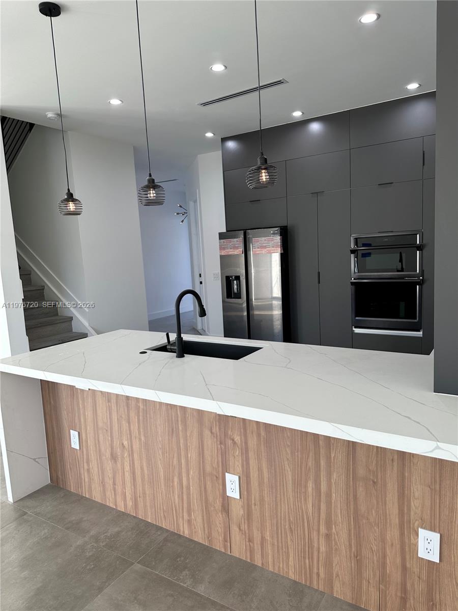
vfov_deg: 71.6
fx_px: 423
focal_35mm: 24
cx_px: 229
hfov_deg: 56.8
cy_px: 306
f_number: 1.78
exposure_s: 1/120
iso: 64
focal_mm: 6.86
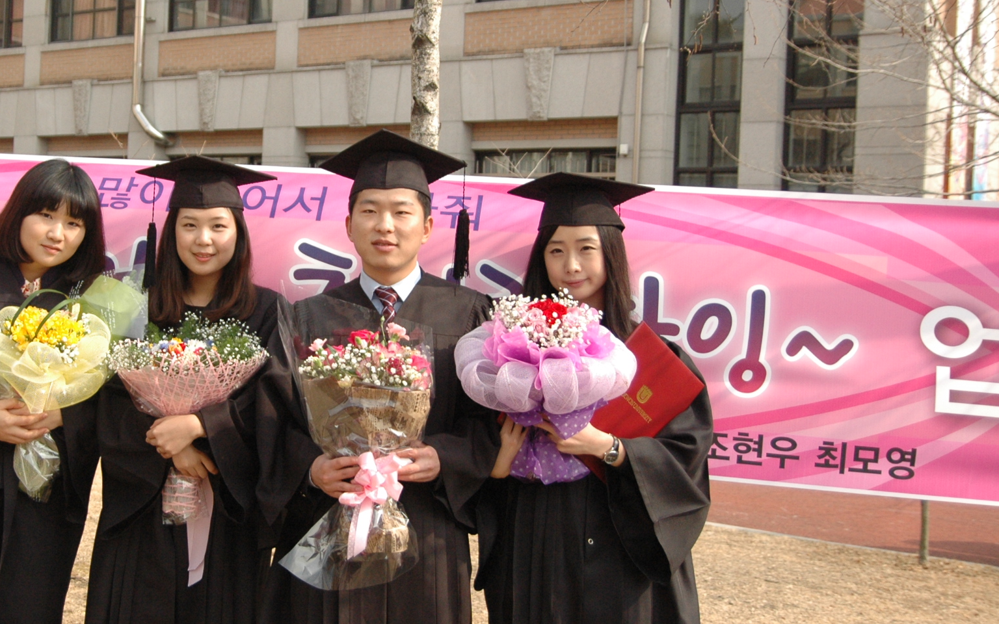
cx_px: 304
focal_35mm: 49
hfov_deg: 40.4
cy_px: 248
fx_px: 1334
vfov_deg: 26.3
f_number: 2.8
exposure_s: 1/5000
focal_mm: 22
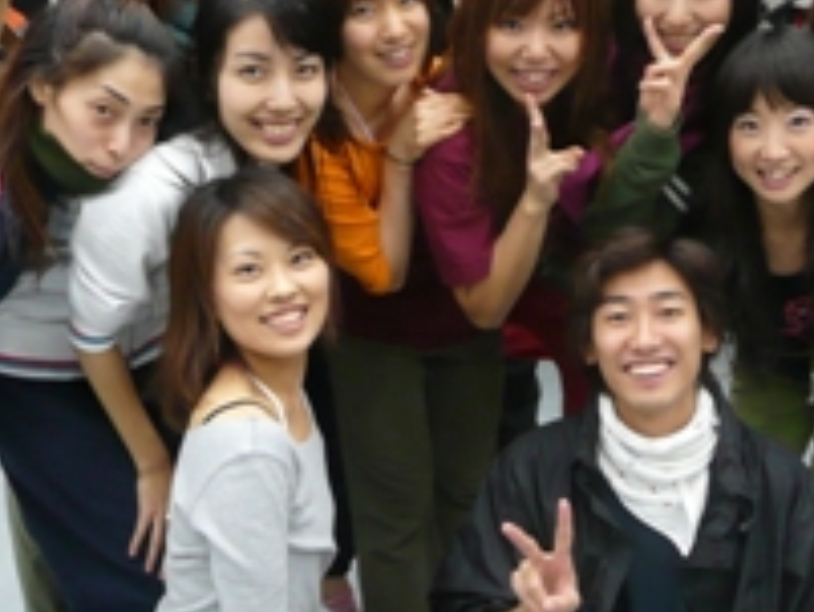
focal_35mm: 60
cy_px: 359
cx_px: 514
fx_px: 1412
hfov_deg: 32.0
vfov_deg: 24.4
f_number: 3.3
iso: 200
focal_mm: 4.6
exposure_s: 1/8
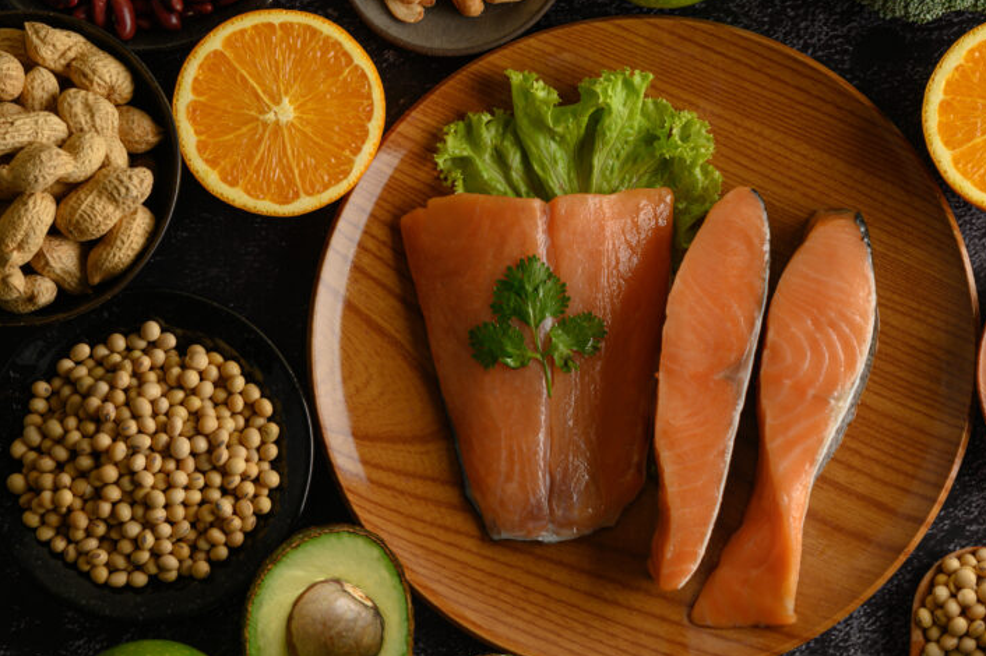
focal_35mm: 87
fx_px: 2382
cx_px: 613
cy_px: 322
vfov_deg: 15.7
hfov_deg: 23.3
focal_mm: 60
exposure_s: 1/125
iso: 100
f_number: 8
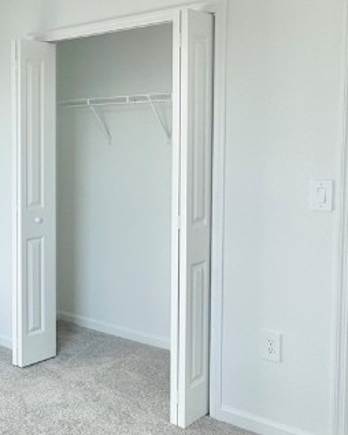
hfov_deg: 31.1
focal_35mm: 44
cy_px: 172
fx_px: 567
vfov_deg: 41.8
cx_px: -14
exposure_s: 1/364
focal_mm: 2.22
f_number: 2.2
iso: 40
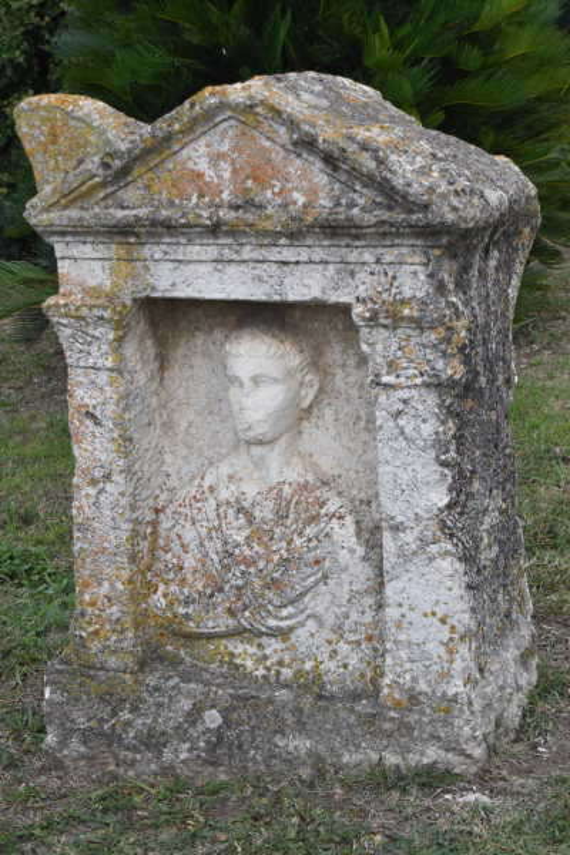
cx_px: 285
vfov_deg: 29.9
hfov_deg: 20.2
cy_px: 428
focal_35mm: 68
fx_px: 1603
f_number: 5
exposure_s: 1/1000
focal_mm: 45
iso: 800
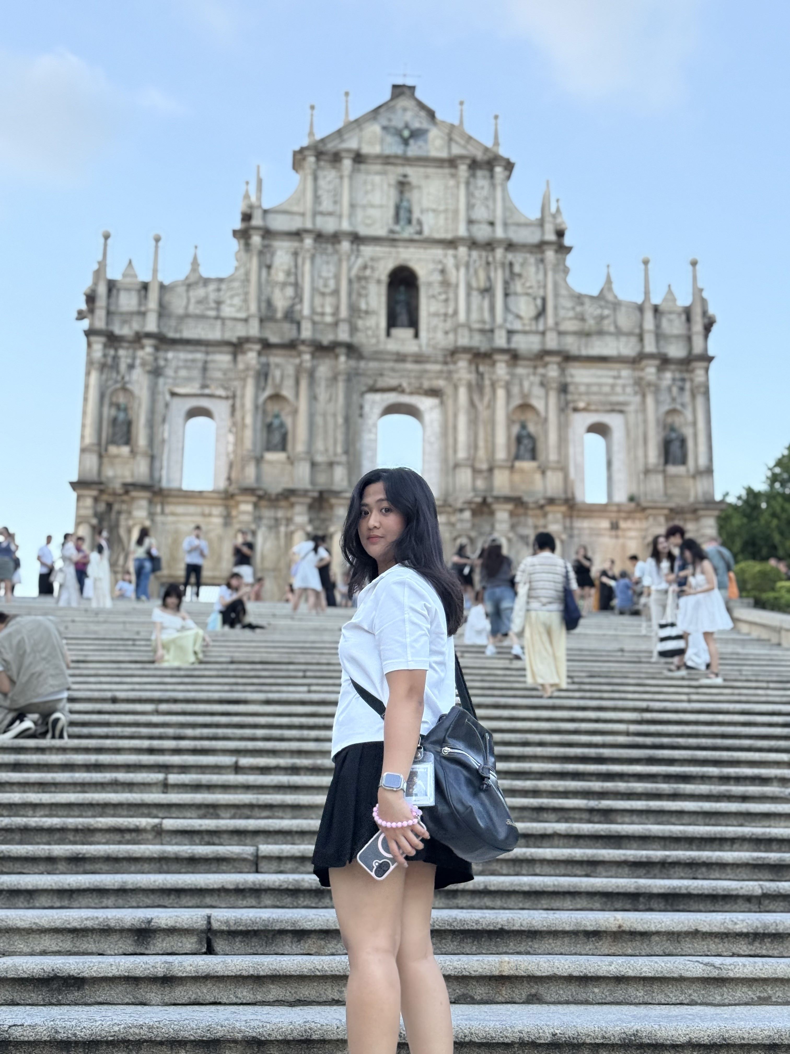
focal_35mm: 48
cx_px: 395
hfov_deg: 30.3
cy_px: 527
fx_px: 1461
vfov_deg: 39.7
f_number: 1.78
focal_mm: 6.76
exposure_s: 1/242
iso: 160
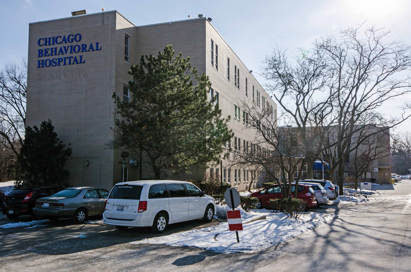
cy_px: 136
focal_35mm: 33
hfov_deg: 57.3
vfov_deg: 39.8
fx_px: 376
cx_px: 206
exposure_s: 1/200
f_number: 16
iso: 100
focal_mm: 22
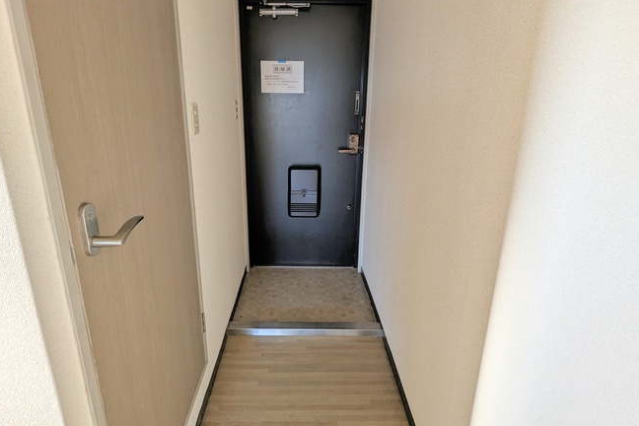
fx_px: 319
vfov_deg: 67.1
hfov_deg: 89.9
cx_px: 304
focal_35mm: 18
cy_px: 183
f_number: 2.2
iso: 62
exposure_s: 1/23.8
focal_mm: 2.35
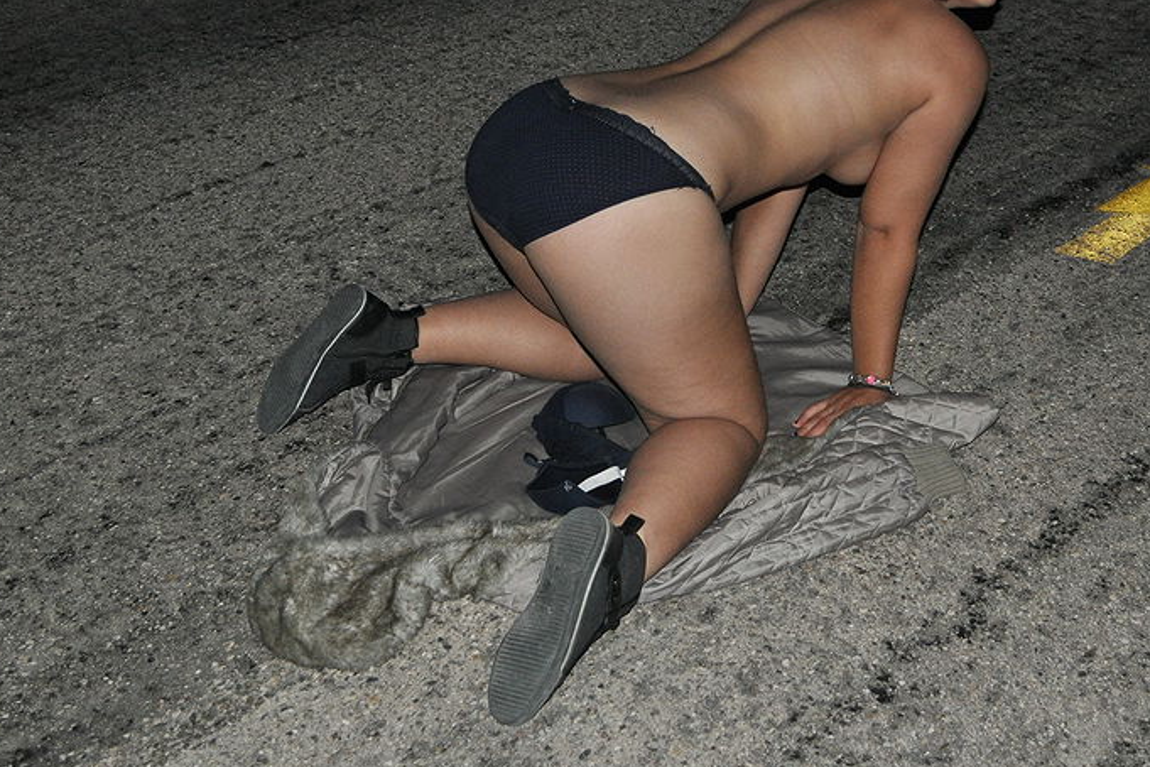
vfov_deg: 25.2
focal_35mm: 53
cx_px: 748
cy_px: 196
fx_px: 1693
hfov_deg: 37.2
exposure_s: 1/60
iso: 800
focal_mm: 20
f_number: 3.8
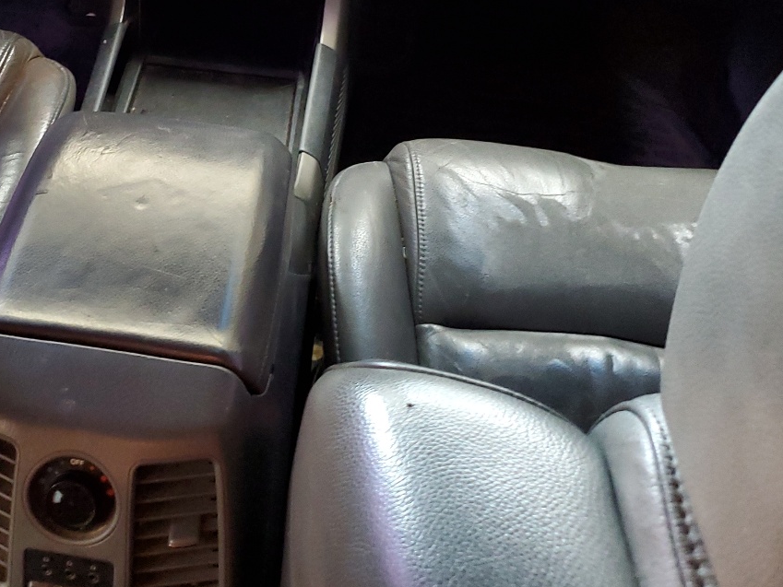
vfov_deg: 28.5
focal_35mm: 49
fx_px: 1109
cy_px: 52
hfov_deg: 37.9
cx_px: 194
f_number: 1.5
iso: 296
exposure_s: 1/15
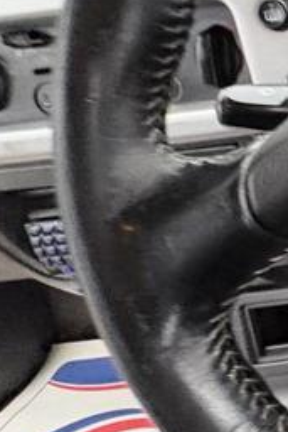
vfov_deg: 37.7
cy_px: 100
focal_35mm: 51
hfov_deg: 14.4
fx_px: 611
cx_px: 721
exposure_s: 1/60
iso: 640
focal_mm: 2.22
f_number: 2.2
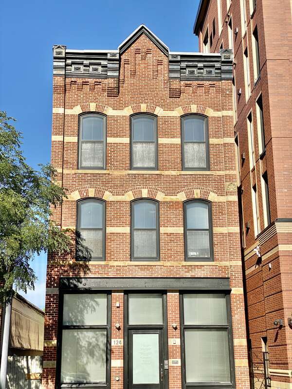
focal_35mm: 52
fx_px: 585
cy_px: 194
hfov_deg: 28.0
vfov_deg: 36.8
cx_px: 146
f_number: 2
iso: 20
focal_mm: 6
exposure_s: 1/1229
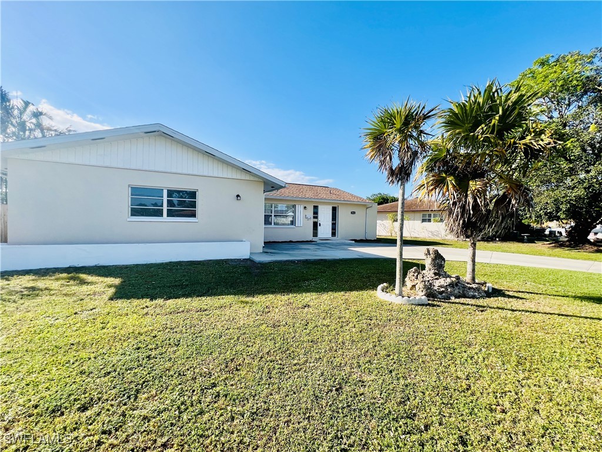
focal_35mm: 13
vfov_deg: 89.9
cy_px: 226
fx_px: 226
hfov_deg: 106.2
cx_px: 301
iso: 32
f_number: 1.8
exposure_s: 1/1064
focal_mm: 1.57
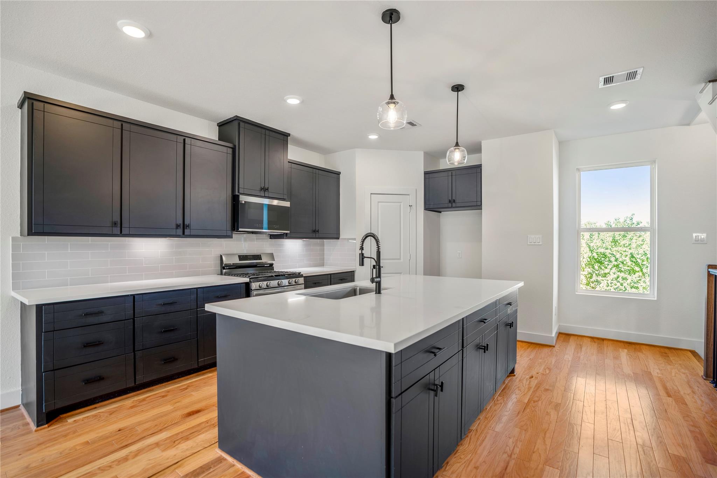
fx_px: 319
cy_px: 239
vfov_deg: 73.7
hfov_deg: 96.7
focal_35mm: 16
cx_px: 358
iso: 100
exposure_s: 1/320
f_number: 2.8
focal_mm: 16
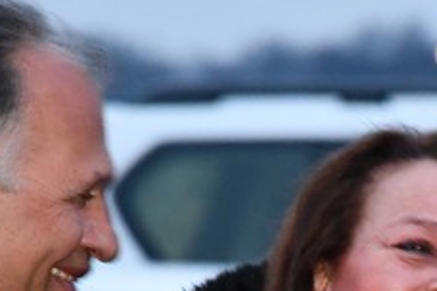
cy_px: 359
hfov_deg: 2.2
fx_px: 11446
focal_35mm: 943
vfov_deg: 1.5
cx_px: 372
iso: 2500
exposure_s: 1/60
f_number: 5.6
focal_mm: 140
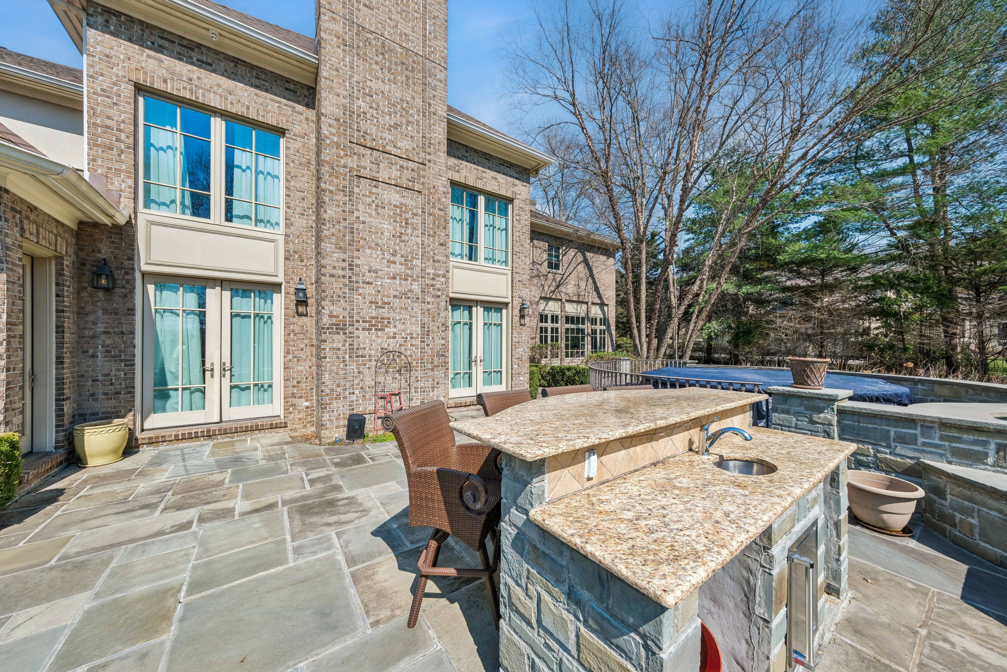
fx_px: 336
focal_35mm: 12
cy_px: 336
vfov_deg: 90.0
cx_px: 504
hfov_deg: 112.6
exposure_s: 1/200
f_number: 8
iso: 125
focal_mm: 8
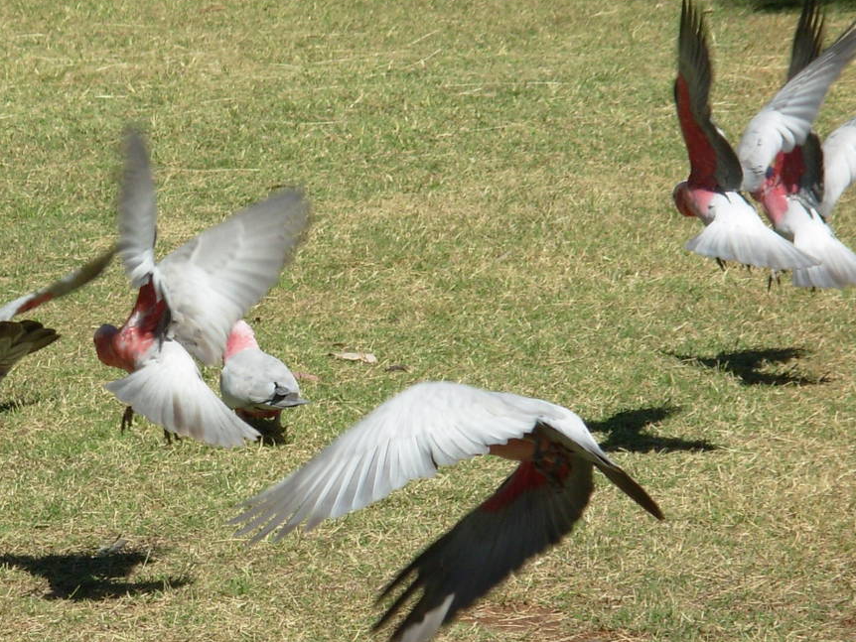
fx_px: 7940
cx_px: 109
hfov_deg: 6.2
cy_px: 374
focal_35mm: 321
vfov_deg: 4.6
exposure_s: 1/627
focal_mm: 28.5
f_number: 4.9
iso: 50
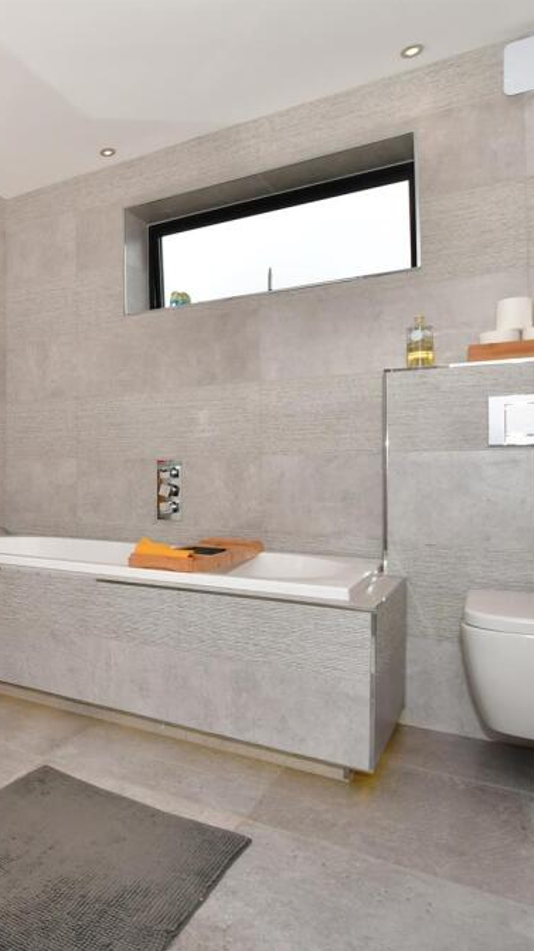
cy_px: 477
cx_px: 6
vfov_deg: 76.3
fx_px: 605
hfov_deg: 41.7
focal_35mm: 24
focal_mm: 10
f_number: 8
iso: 320
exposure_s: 1/250
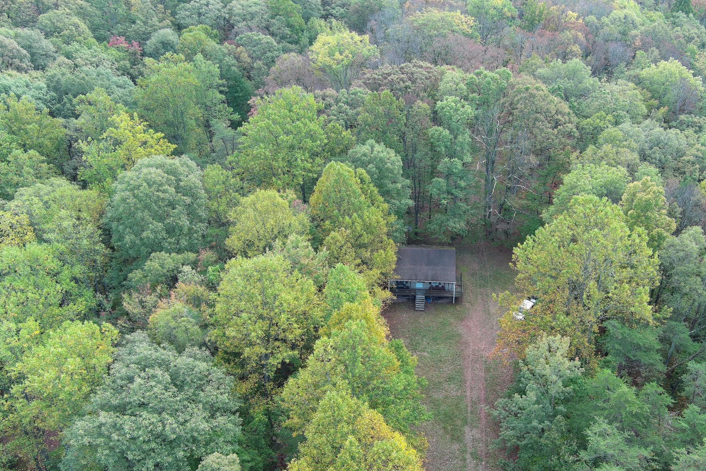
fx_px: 686
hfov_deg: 54.3
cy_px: 245
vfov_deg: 37.8
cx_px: 394
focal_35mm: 35
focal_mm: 10.57
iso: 100
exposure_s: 1/111
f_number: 2.8
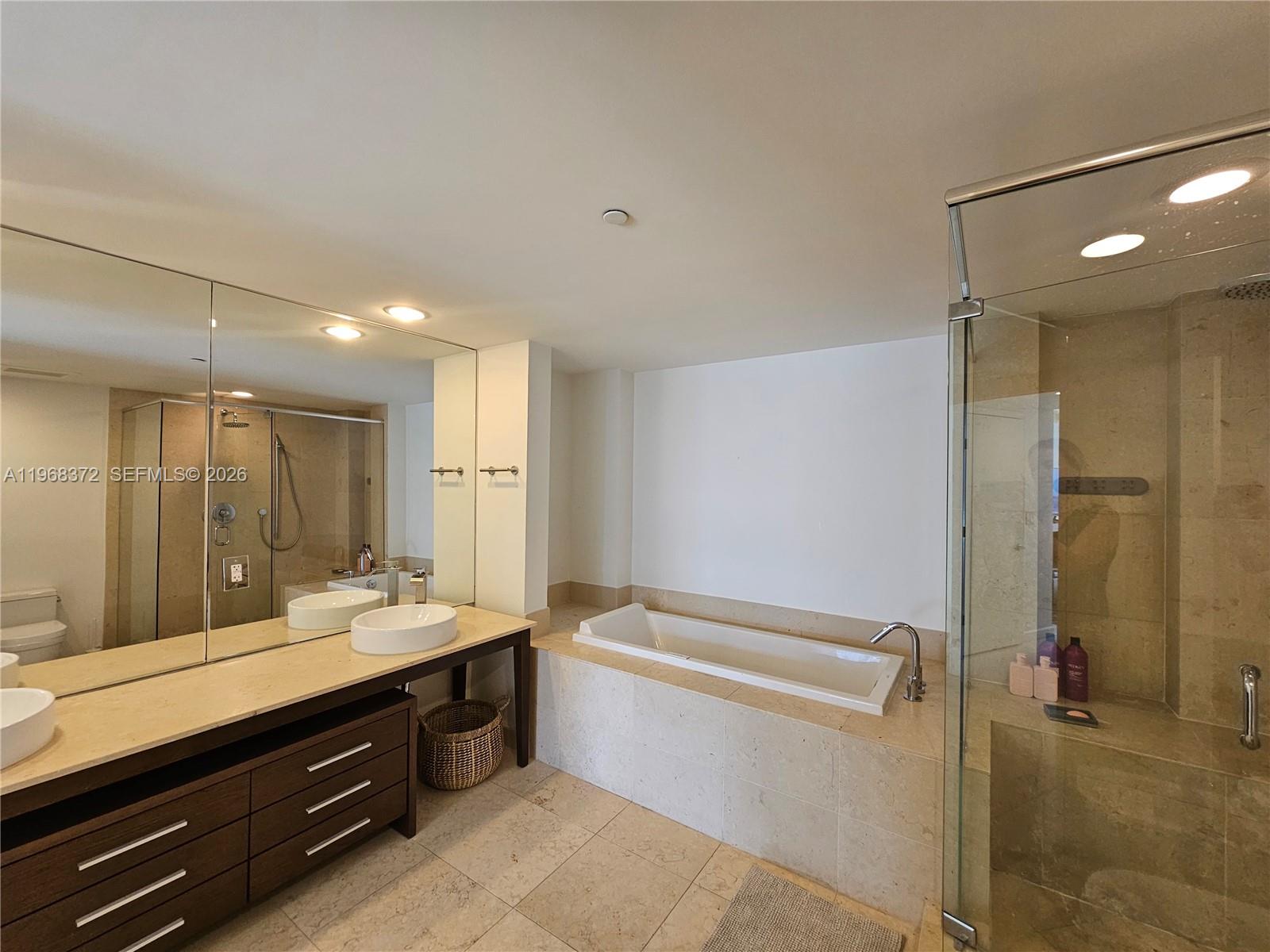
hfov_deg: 106.2
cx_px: 635
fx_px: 477
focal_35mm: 13
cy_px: 476
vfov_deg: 89.9
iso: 200
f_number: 2.2
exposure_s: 1/60
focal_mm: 2.2
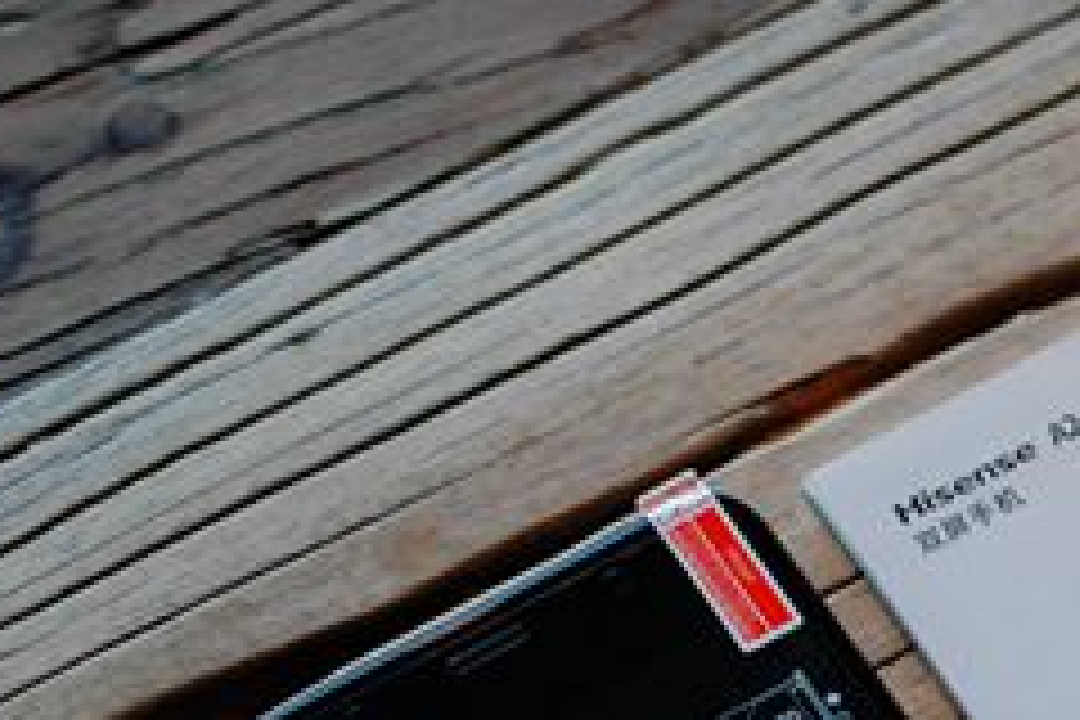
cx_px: 1156
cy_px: 909
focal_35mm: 175
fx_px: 5239
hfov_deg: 11.6
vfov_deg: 7.8
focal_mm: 35
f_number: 1.8
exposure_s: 1/80
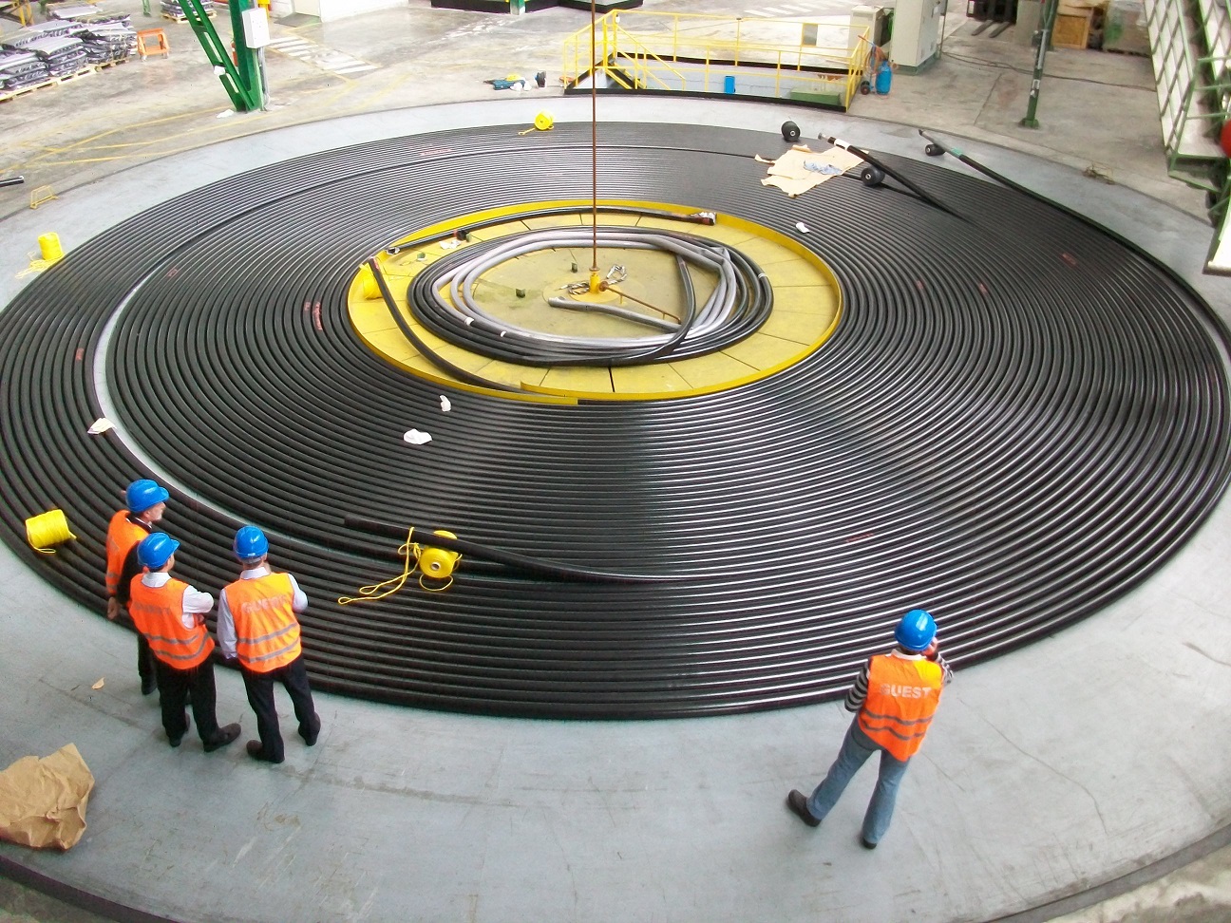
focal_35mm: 32
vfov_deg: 44.2
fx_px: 1138
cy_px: 462
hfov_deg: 56.8
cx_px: 616
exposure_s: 1/20
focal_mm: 5.7
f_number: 2.8
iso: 160
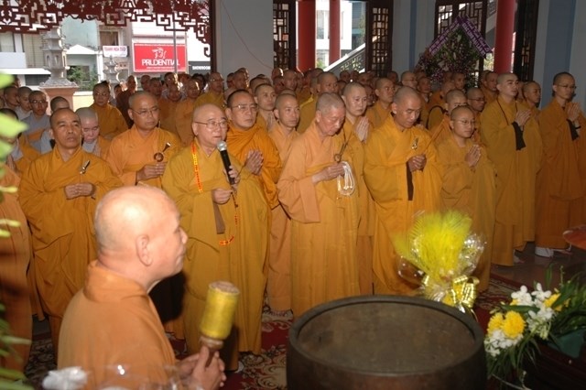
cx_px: 293
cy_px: 195
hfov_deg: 47.9
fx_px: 659
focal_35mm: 40
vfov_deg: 33.0
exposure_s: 1/60
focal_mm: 27
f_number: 4
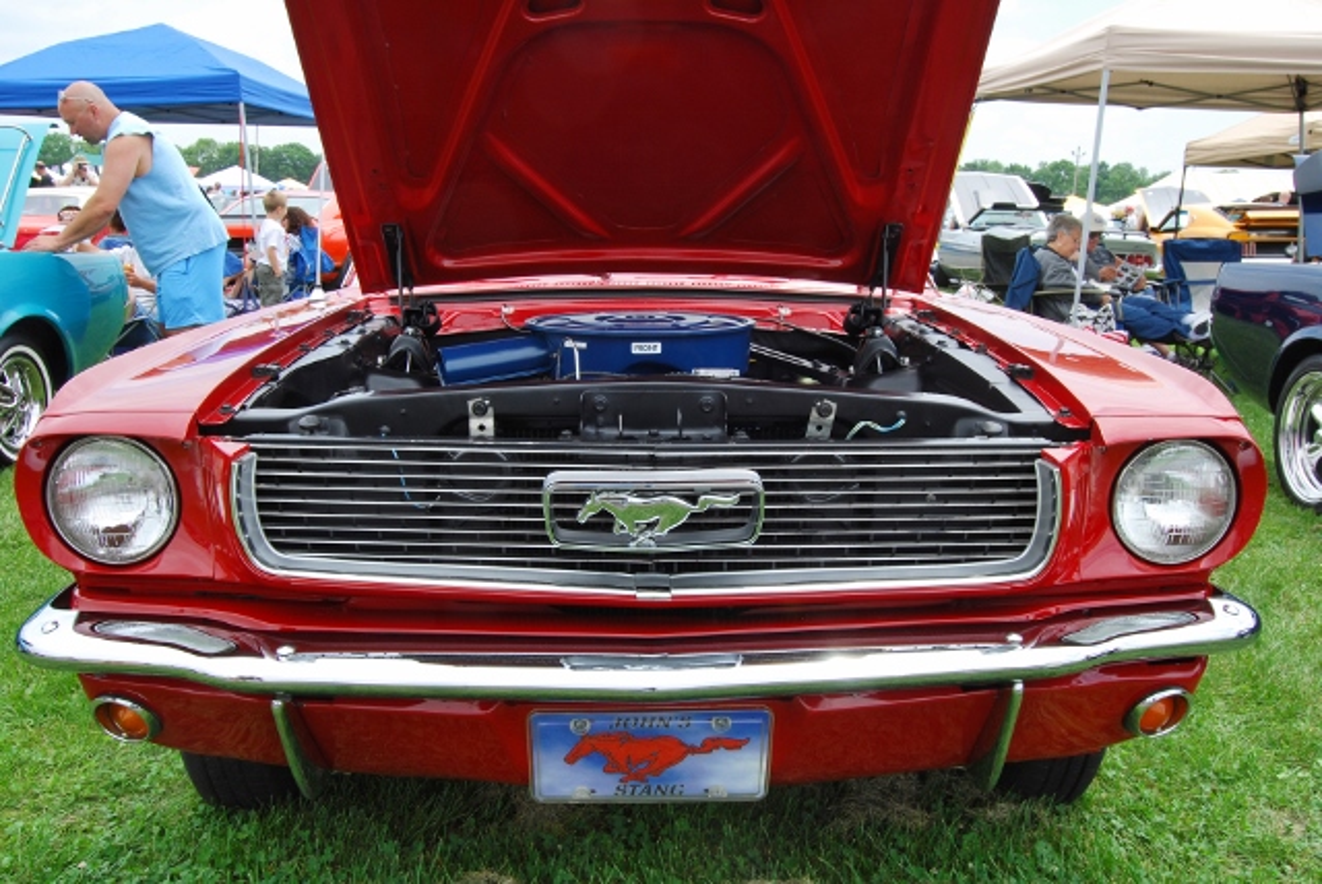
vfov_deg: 40.0
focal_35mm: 33
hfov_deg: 57.2
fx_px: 1213
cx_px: 661
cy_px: 442
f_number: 13
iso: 200
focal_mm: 22
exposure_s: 1/80
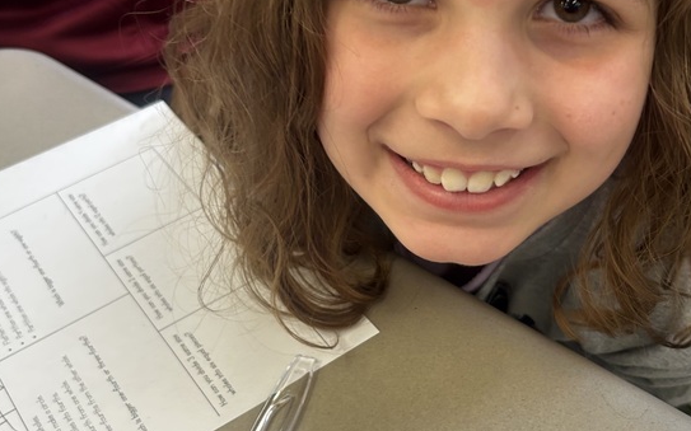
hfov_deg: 38.7
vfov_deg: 24.8
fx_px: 979
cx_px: 411
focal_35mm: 52
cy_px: 256
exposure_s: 1/60
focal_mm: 5.7
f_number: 1.5
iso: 80
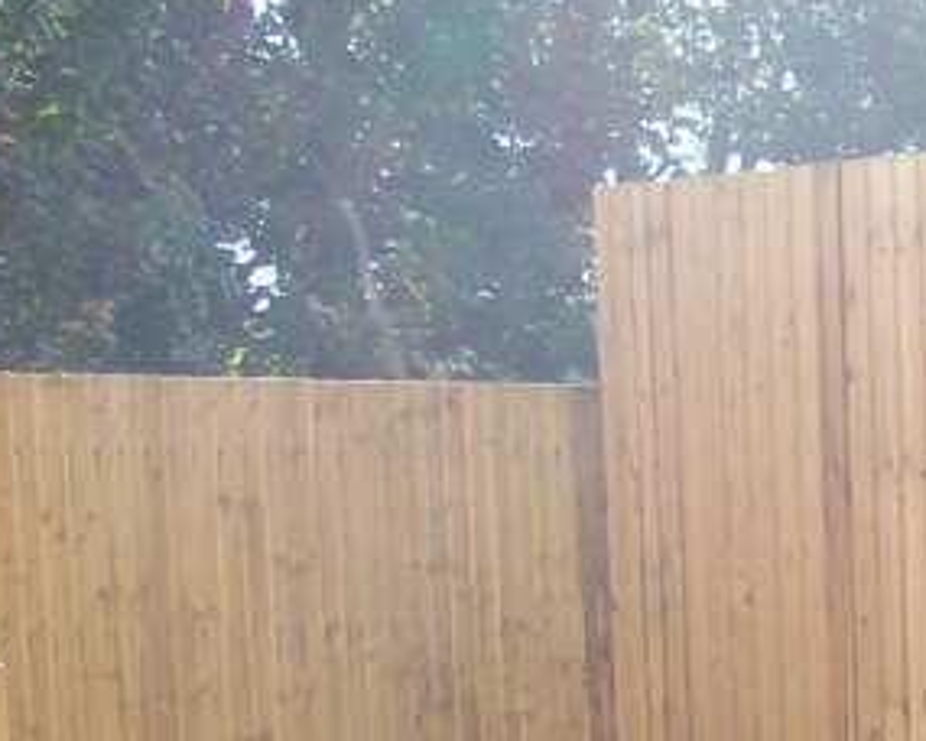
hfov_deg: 14.5
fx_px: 3453
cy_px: 1077
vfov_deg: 11.8
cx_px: 1257
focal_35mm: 126
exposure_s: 1/326
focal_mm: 6
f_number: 2.7
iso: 80
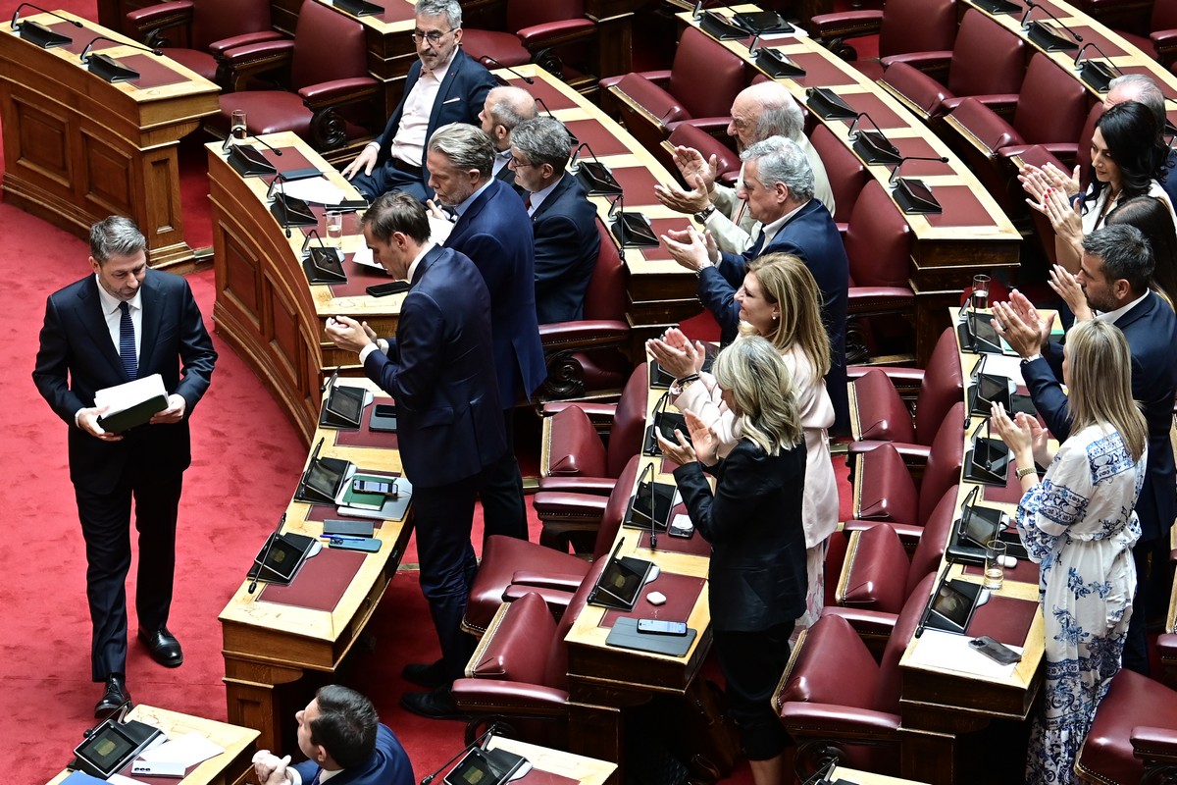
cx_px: 588
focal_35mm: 105
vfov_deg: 13.0
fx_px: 3433
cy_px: 392
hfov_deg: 19.5
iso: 800
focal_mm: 70
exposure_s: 1/400
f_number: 3.5
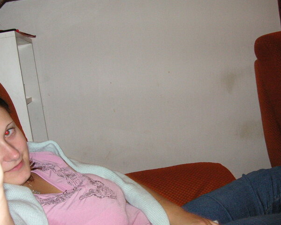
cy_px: 118
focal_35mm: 48
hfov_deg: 38.7
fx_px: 399
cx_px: 127
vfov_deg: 31.5
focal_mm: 6.1
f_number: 2.8
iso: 160
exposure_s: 1/45
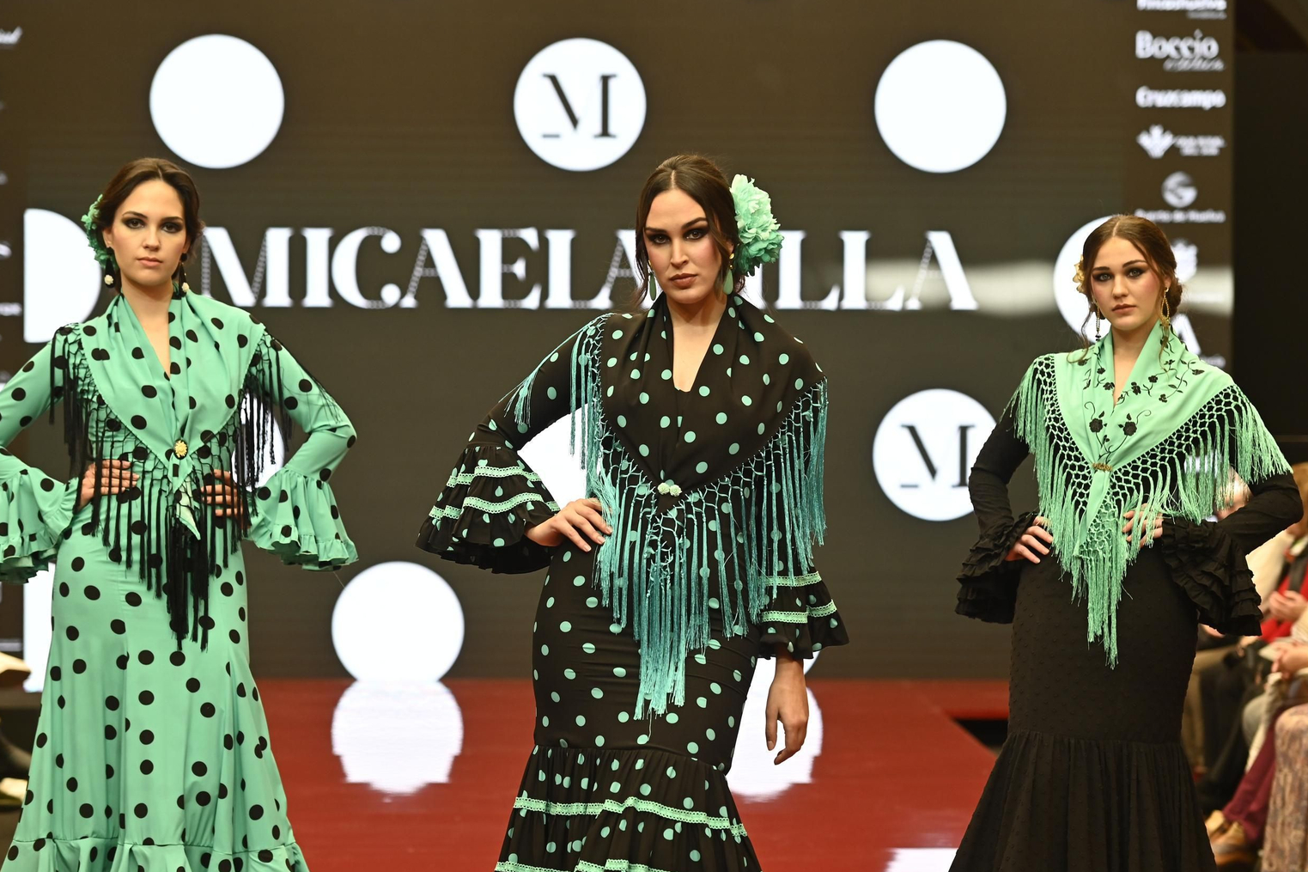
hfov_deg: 19.5
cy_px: 445
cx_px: 641
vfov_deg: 13.0
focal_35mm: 105
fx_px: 3814
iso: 1000
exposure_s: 1/640
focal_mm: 100
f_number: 4
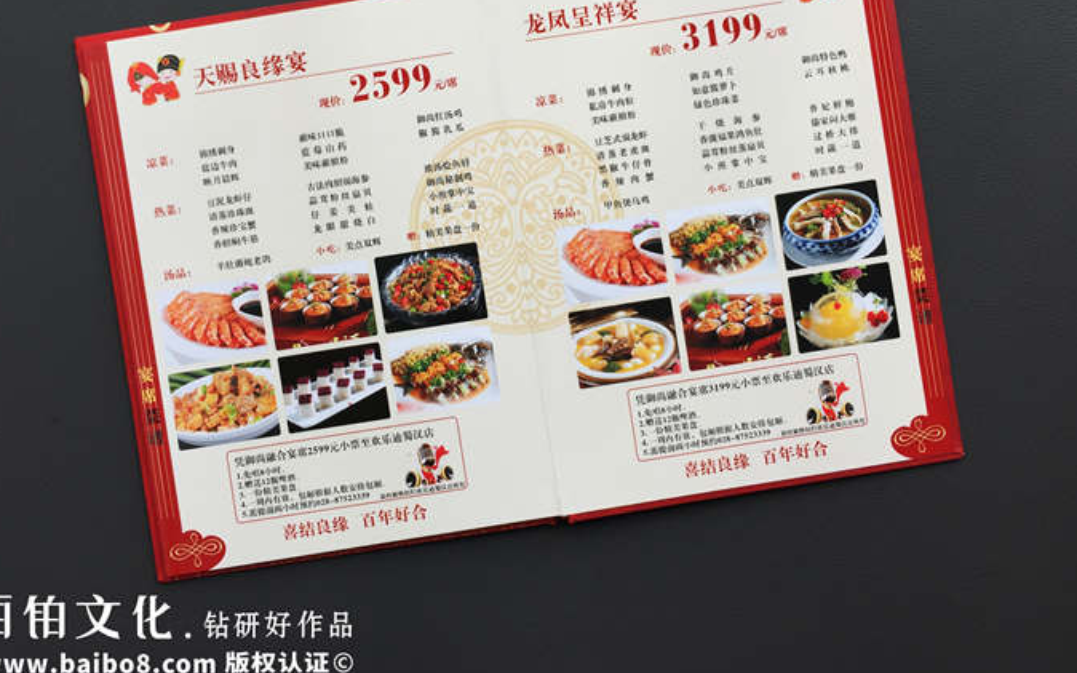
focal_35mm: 36
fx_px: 1056
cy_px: 222
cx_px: 479
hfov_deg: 53.9
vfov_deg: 35.0
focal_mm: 4.15
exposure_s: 1/60
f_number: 2.2
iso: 32
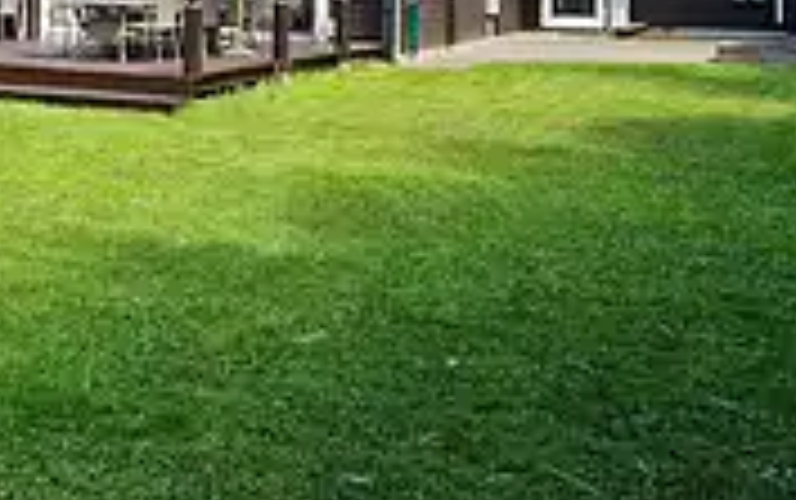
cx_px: 94
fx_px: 1216
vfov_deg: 22.0
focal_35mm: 56
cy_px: -50
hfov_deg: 34.4
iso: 50
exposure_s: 1/760
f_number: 1.8
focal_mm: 5.4
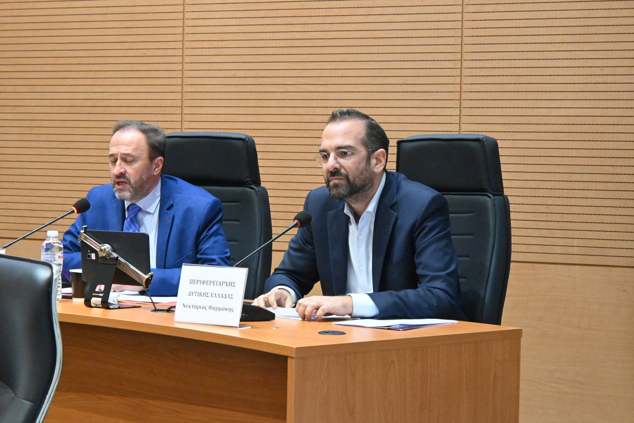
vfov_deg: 18.2
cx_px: 317
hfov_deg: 27.0
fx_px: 1321
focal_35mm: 75
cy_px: 212
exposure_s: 1/60
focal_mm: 50
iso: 11400
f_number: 6.3
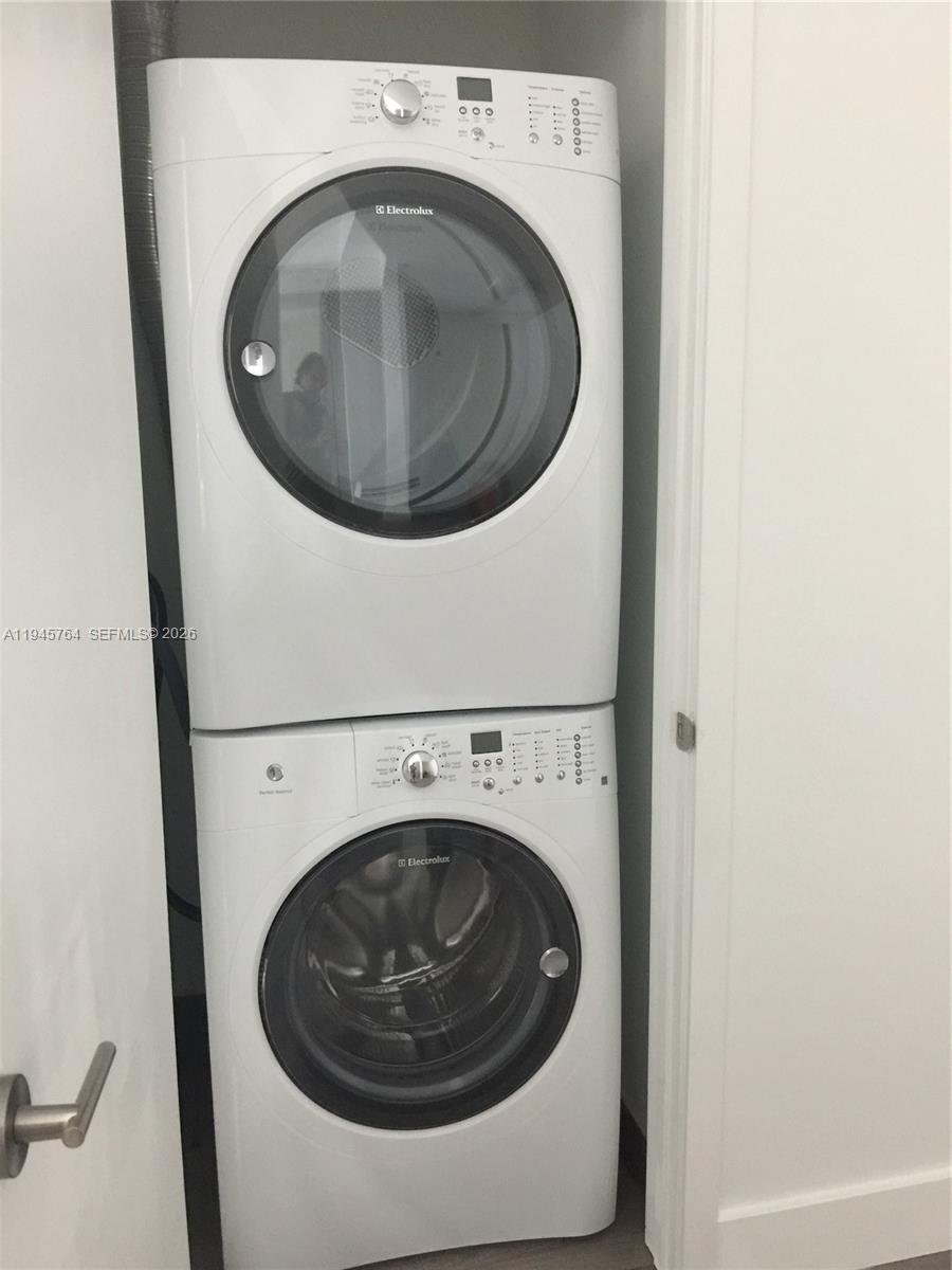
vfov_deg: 61.7
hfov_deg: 48.2
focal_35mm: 29
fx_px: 1063
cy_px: 635
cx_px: 476
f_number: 2.2
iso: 100
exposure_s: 1/15
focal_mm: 4.15
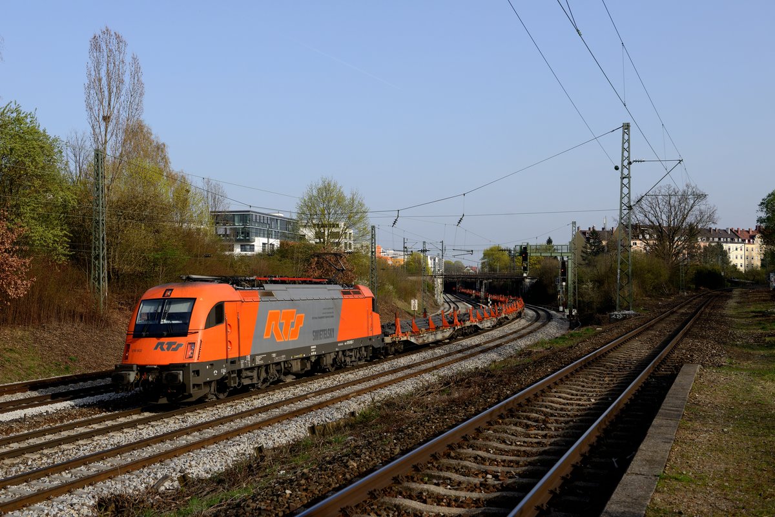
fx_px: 904
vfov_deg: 31.9
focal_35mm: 42
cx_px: 388
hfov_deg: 46.4
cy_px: 258
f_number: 6.3
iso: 250
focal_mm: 42
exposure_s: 1/1600
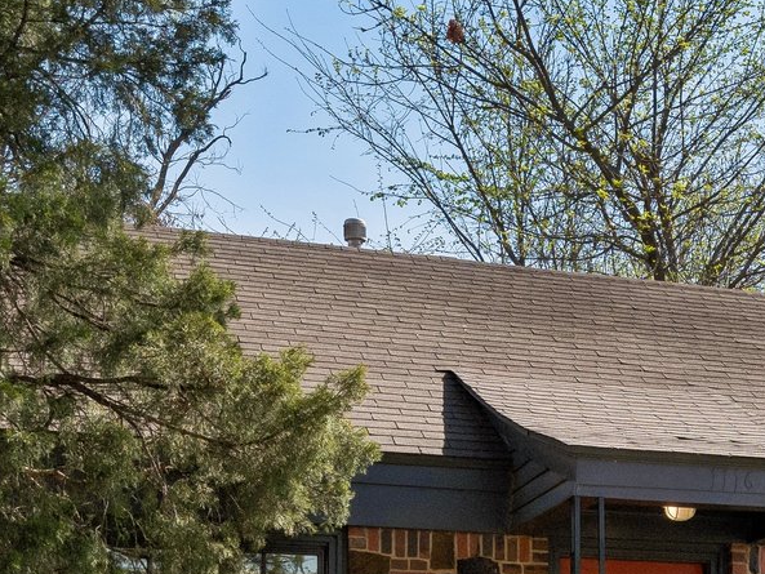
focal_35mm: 76
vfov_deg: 18.2
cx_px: 699
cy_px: 747
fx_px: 1672
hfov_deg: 24.9
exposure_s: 1/1250
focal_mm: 15.2
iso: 200
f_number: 7.1
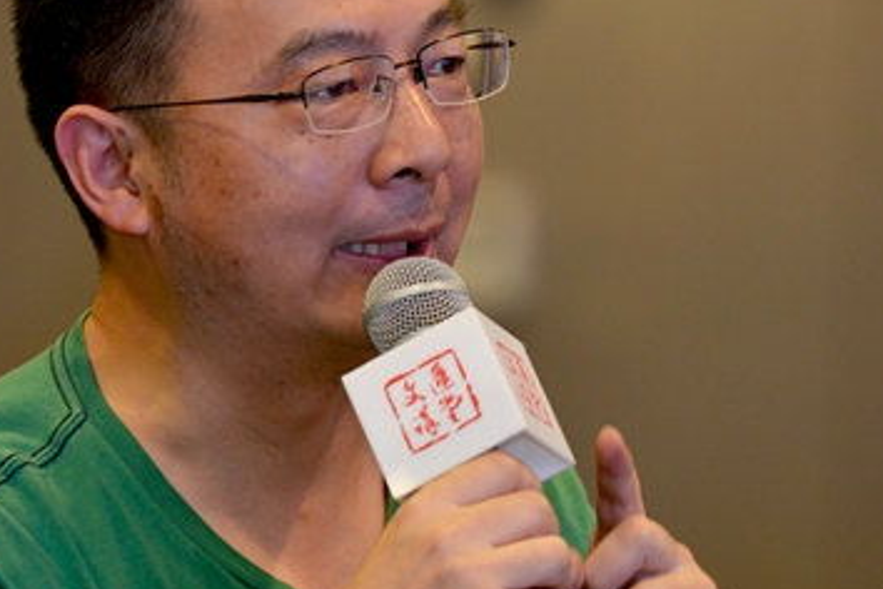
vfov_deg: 3.0
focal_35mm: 452
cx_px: 322
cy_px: 252
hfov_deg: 4.6
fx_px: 11086
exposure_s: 1/125
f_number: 3.5
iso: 1250
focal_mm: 200
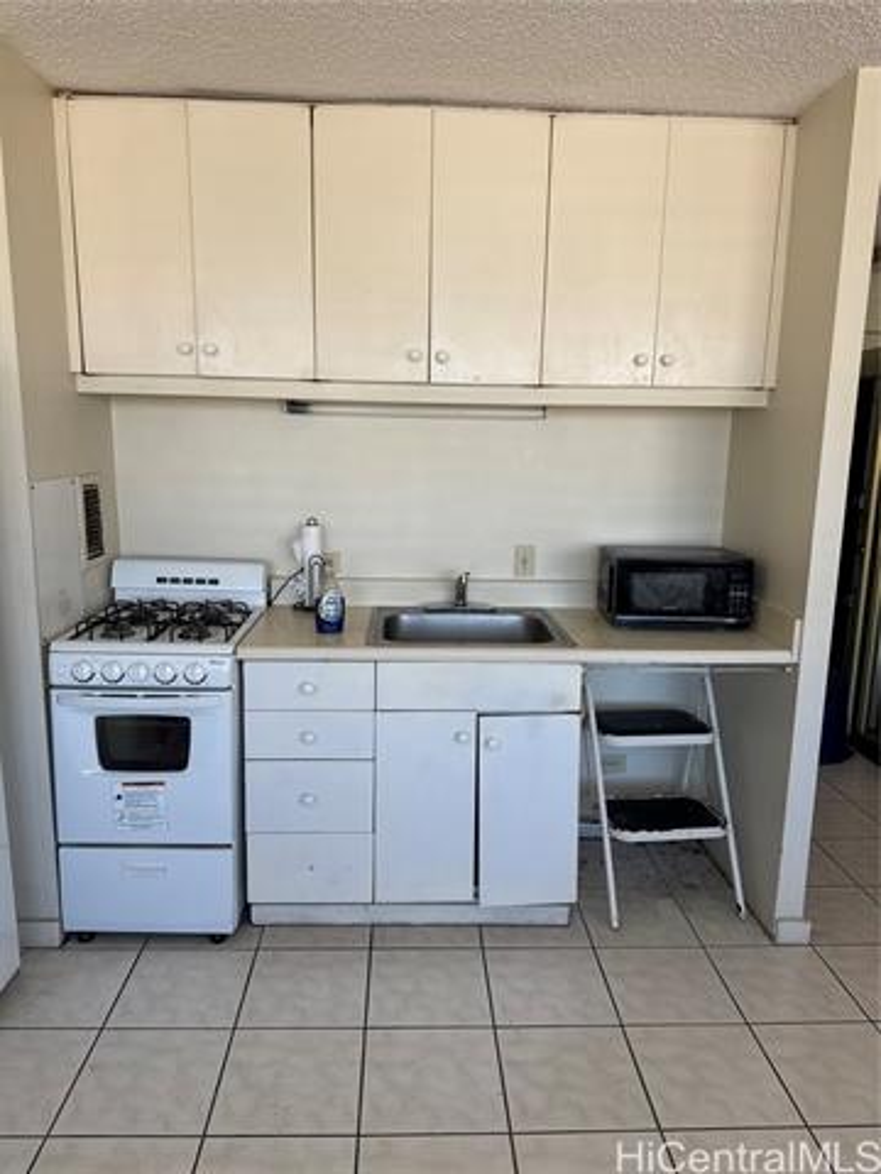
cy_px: 587
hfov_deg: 56.8
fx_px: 814
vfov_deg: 71.6
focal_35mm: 24
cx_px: 440
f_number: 1.78
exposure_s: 1/383
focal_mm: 6.76
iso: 80
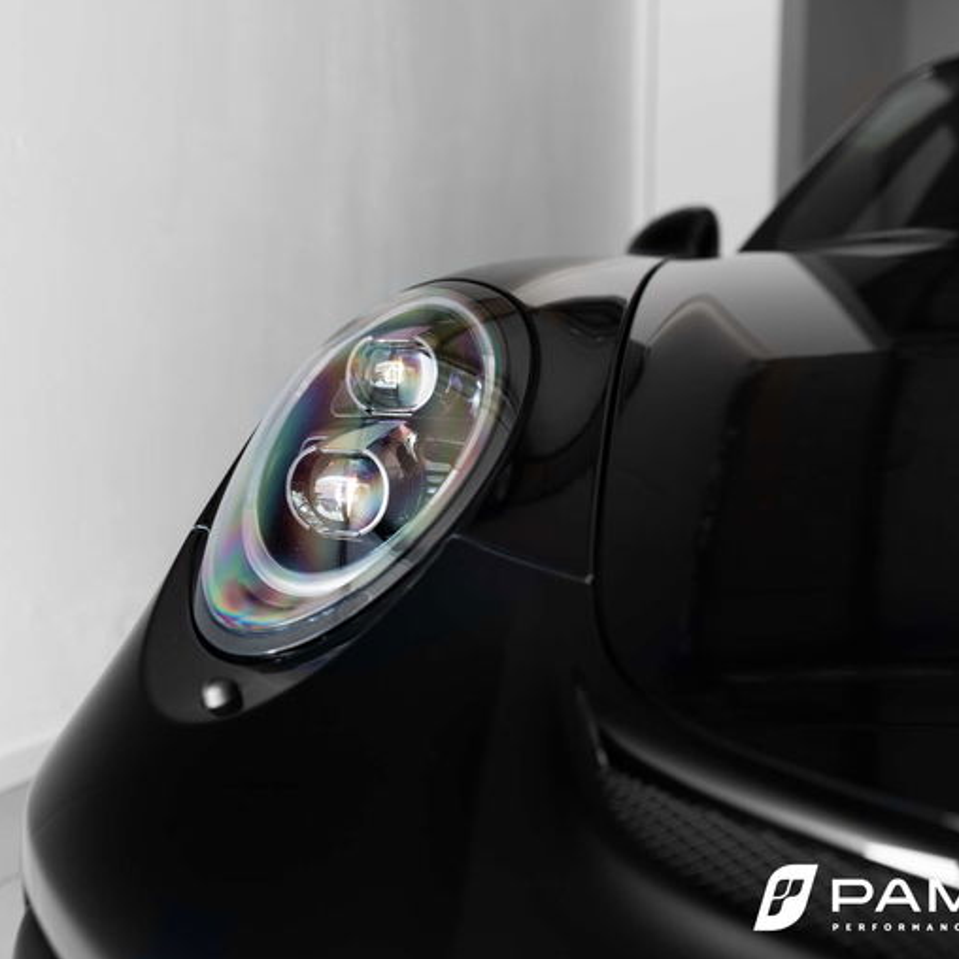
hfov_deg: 37.2
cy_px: 480
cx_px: 328
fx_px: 1410
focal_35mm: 45
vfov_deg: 37.6
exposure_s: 1/60
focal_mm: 35
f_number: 2.8
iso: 200
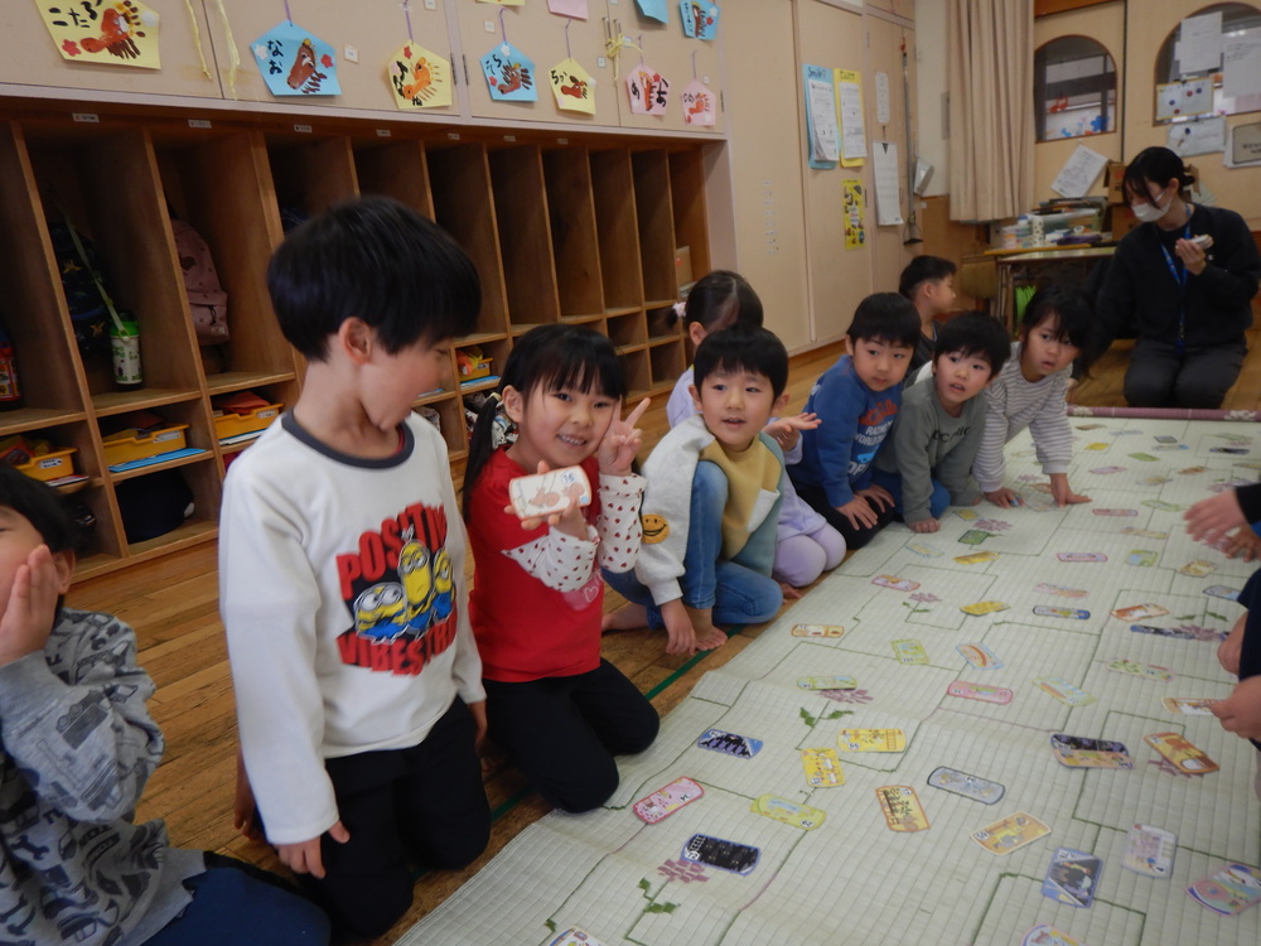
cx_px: 630
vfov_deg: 56.8
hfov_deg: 71.6
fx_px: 874
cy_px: 473
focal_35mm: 24
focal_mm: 4.3
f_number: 2.8
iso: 125
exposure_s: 1/60
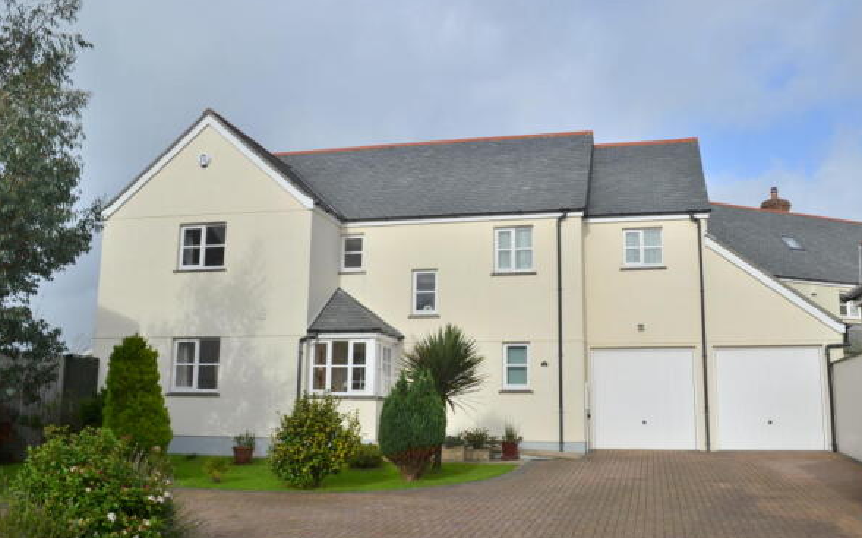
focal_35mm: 34
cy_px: 267
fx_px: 799
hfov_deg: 56.7
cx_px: 441
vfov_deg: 37.3
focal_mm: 20
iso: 100
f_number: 9
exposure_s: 1/320
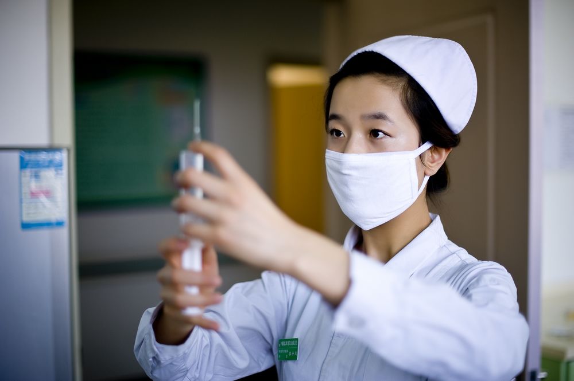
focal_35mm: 50
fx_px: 797
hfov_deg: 39.6
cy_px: 190
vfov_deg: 26.9
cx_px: 287
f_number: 1.4
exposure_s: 1/250
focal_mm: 50
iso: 200
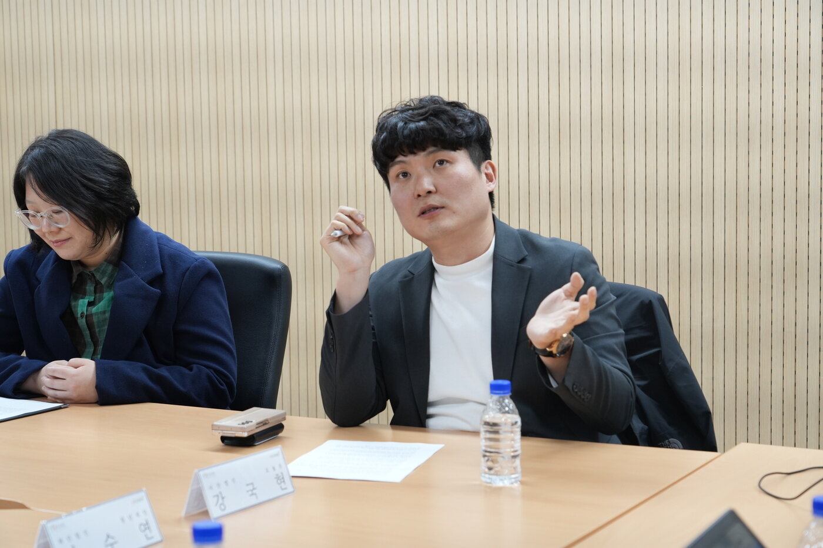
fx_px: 1509
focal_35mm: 66
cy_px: 274
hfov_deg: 30.5
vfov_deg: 20.6
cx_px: 412
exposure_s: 1/80
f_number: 5.6
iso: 1250
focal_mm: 66
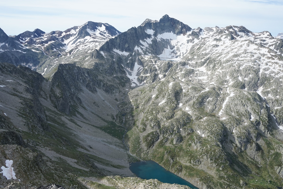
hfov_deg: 65.5
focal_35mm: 28
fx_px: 220
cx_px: 142
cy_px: 94
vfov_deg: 46.4
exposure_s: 1/320
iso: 200
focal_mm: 28
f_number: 9
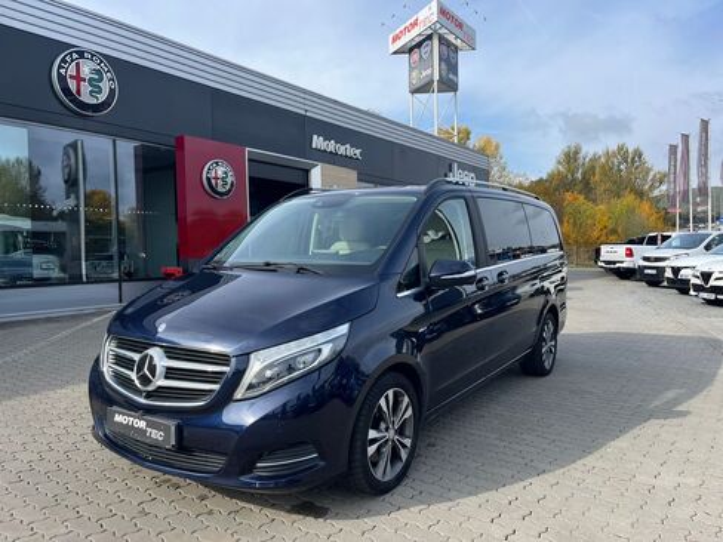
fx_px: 543
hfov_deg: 67.3
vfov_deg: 53.1
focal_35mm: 26
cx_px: 362
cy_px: 271
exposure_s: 1/1517
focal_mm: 5.1
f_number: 1.6
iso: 50
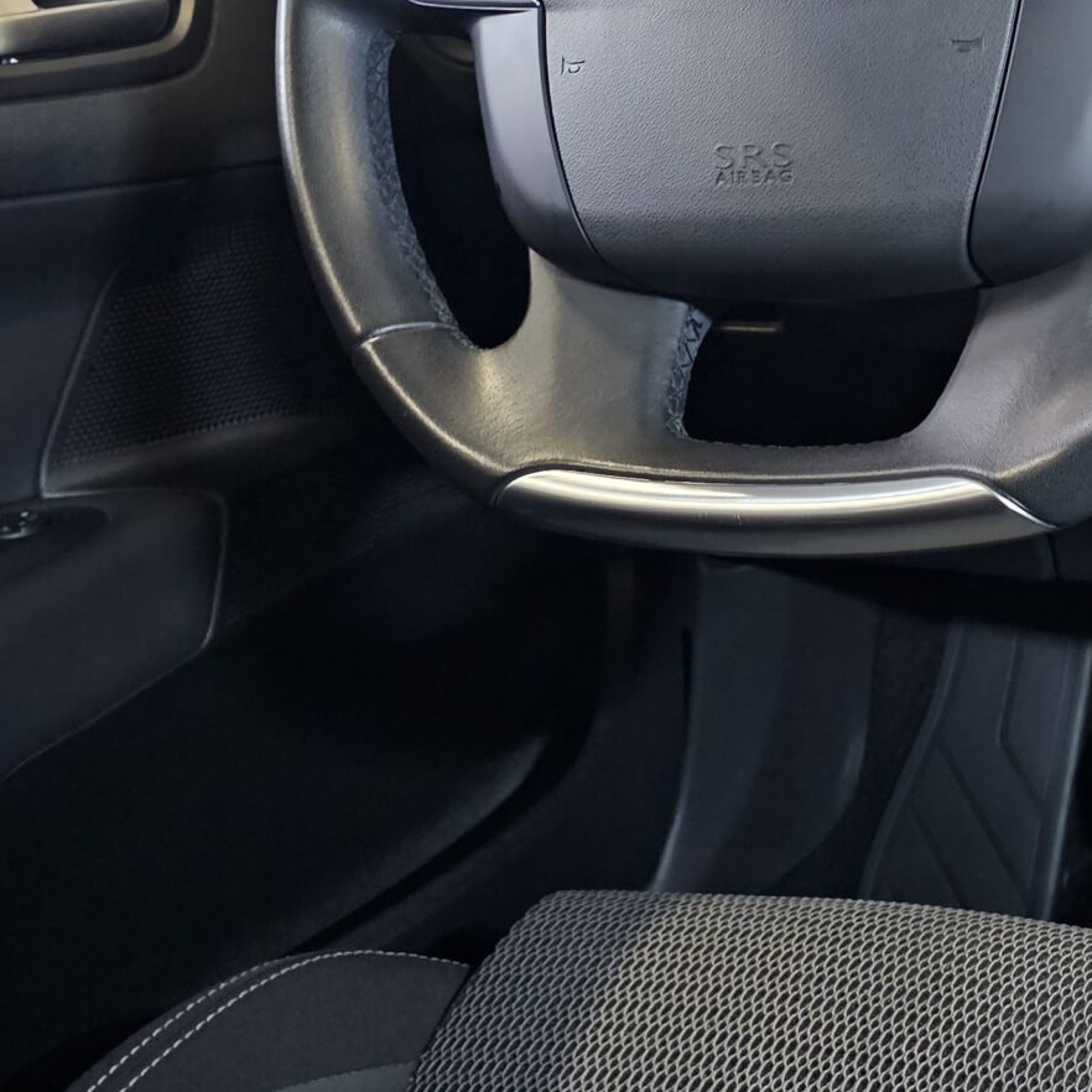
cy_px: 295
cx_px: 1306
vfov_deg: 28.7
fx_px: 2106
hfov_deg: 26.0
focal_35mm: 59
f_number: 1.7
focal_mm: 6.3
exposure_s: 1/25
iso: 800
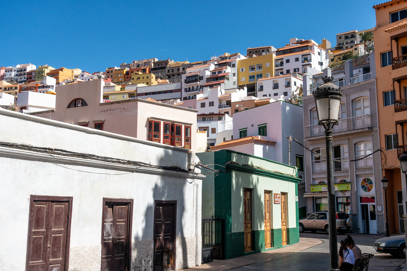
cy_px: 136
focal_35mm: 38
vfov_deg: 35.1
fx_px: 430
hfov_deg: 50.7
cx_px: 204
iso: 125
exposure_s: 1/250
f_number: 4
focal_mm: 14.1
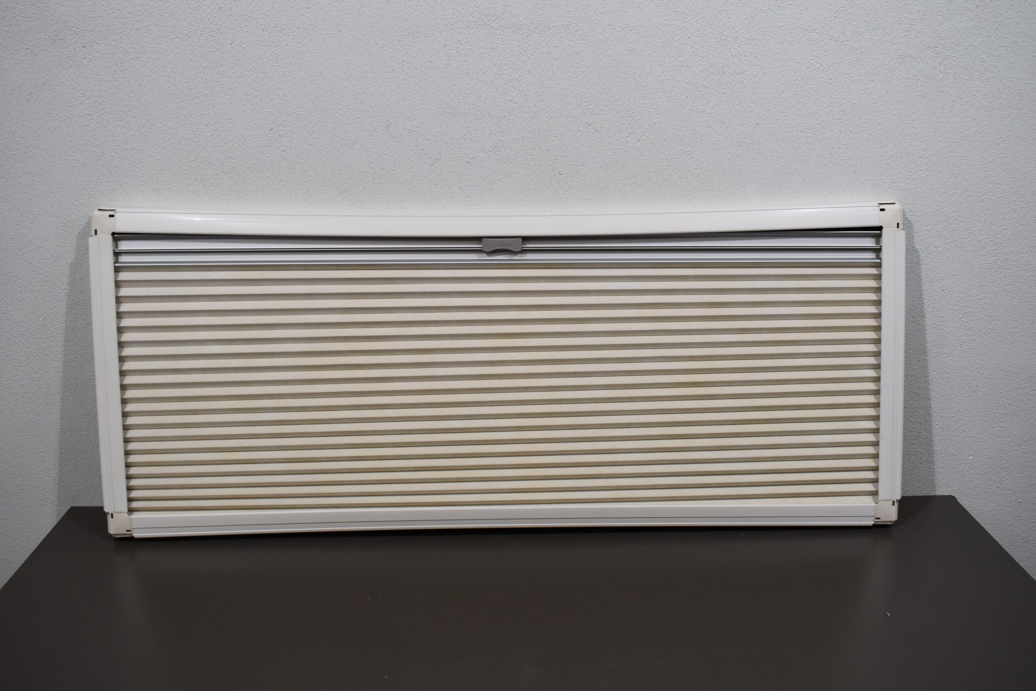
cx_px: 518
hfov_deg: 55.1
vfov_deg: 38.4
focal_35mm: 34
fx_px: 993
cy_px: 346
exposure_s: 1/125
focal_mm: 23
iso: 360
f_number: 5.6
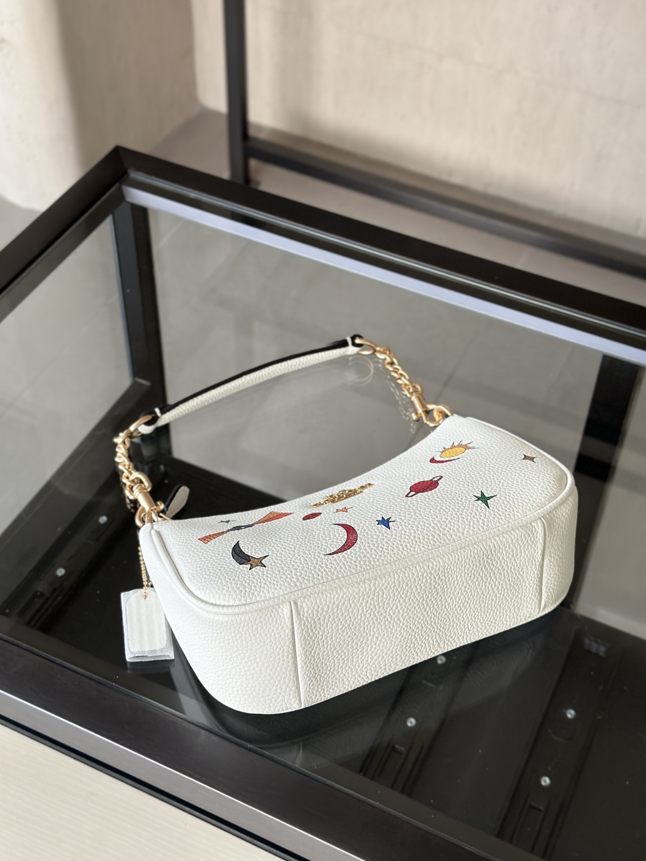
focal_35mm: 49
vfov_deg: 38.9
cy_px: 433
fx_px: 1219
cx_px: 329
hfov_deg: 29.7
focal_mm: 6.86
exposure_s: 1/75
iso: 125
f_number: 1.78
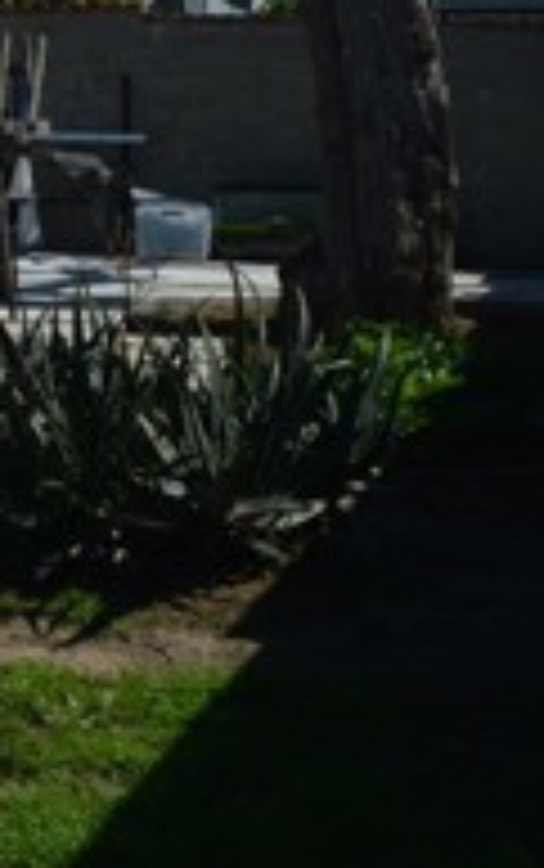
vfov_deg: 22.4
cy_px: 146
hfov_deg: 12.7
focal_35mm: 91
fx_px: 2154
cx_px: -517
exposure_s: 1/320
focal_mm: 18
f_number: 11
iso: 100
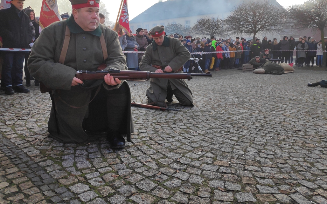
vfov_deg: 54.7
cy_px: 82
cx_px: 159
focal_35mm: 22
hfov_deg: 79.6
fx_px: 196
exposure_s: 1/1522
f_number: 1.9
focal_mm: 3.94
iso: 100
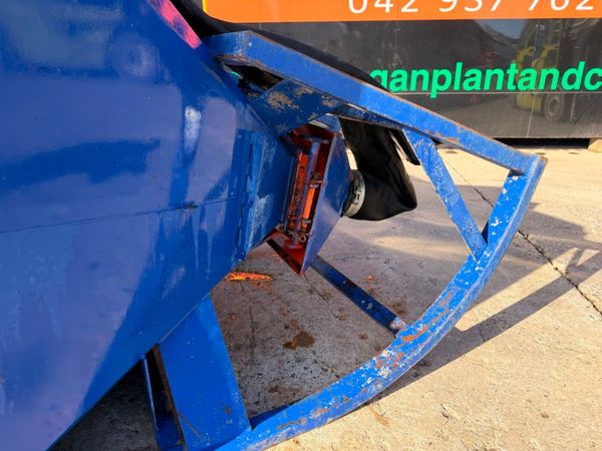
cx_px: 301
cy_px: 226
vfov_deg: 56.8
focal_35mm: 24
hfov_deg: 71.6
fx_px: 417
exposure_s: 1/1174
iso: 100
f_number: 1.78
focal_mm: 6.76
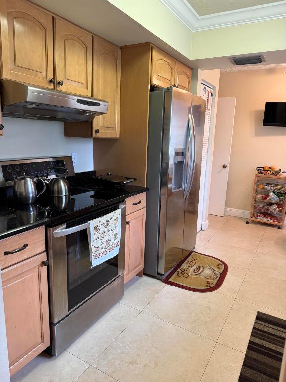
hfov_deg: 56.8
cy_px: 191
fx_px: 264
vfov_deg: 71.6
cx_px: 143
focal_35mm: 24
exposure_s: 1/60
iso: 200
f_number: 1.78
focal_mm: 6.76
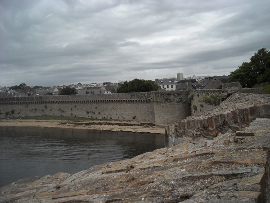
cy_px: 102
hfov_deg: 52.6
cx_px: 135
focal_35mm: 35
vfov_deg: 40.7
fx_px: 273
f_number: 5.6
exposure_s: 1/209
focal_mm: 5.7
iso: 64
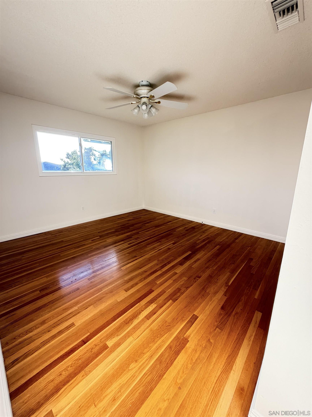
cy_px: 208
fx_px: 168
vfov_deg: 102.1
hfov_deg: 85.7
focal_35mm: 14
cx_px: 156
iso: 250
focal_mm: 2.22
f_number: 2.2
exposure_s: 1/121
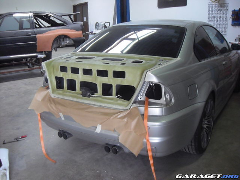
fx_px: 257
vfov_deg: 38.7
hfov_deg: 50.1
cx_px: 120
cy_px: 90
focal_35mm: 37
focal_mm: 6.2
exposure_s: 1/60
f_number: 2.7
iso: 400
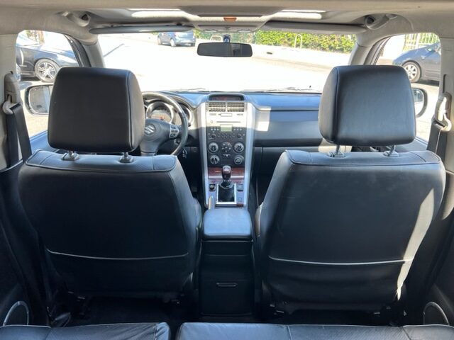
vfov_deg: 53.1
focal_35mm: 26
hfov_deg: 67.3
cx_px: 227
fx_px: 341
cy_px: 170
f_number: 1.5
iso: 40
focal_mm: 5.7
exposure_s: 1/121
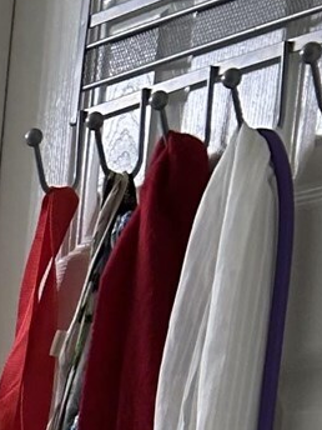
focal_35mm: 174
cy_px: 1061
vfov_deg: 9.9
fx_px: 2158
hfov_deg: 7.6
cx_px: -610
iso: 50
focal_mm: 5.7
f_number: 1.5
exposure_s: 1/120
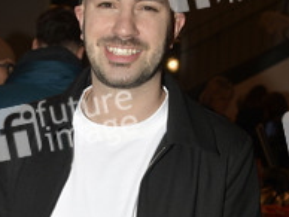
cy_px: 201
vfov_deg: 16.7
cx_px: 104
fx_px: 727
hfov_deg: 22.4
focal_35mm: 87
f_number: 5.6
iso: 640
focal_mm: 44
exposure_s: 1/200
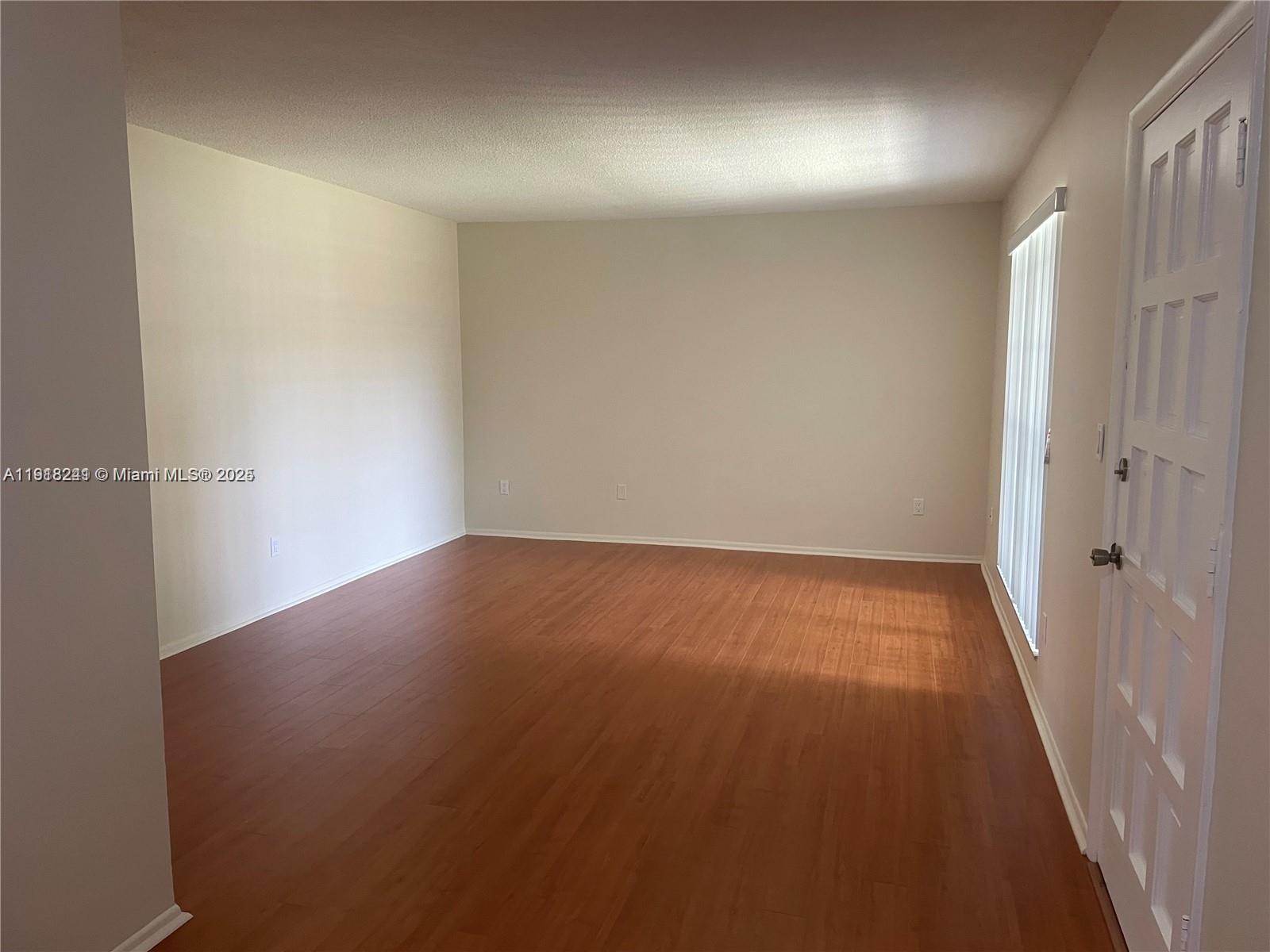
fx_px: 954
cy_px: 476
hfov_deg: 67.3
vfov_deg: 53.1
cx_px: 635
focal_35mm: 26
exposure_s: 1/60
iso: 100
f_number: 1.6
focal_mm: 4.2
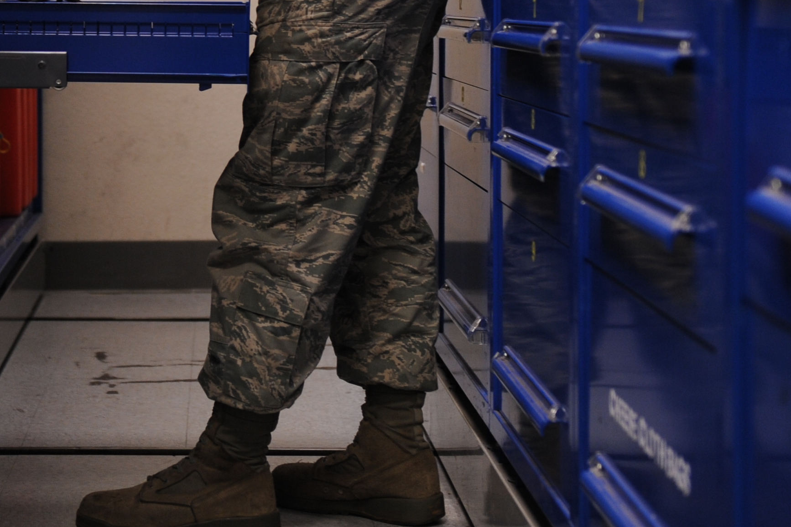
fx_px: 2372
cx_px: 204
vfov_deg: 12.5
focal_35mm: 108
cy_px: -1
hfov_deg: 18.8
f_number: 2.8
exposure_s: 1/60
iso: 640
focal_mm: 44
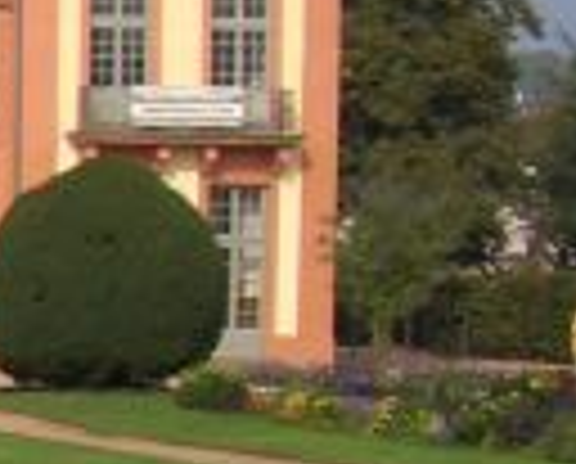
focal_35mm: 213
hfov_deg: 8.0
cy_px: 464
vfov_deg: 7.3
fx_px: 3639
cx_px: -1066
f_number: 4.3
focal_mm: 5.8
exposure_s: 1/400
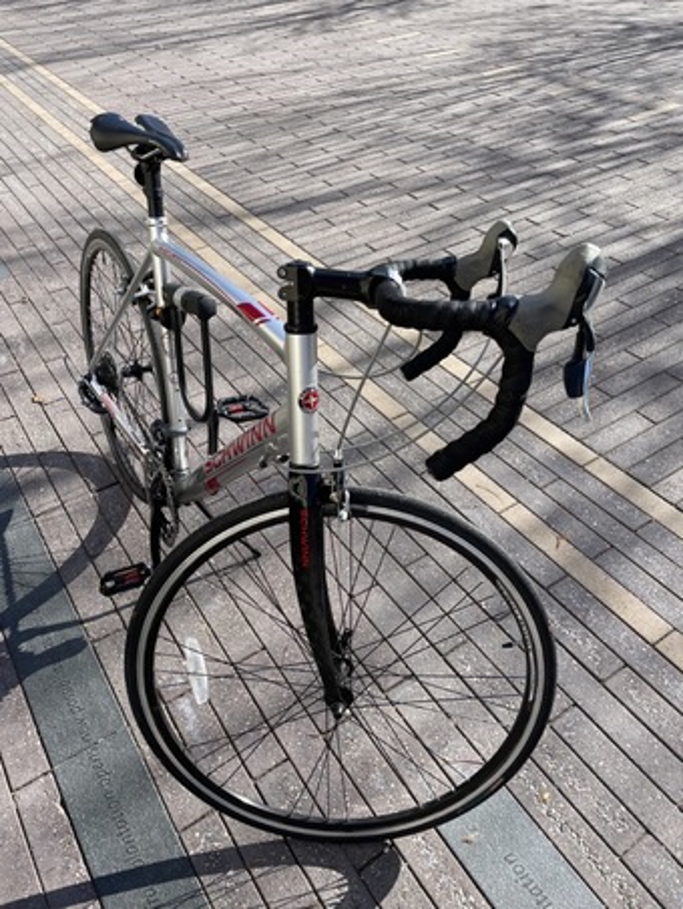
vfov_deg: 67.3
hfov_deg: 53.1
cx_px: 342
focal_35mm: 26
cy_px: 454
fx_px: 684
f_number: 1.6
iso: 32
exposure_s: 1/1553
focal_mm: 4.2
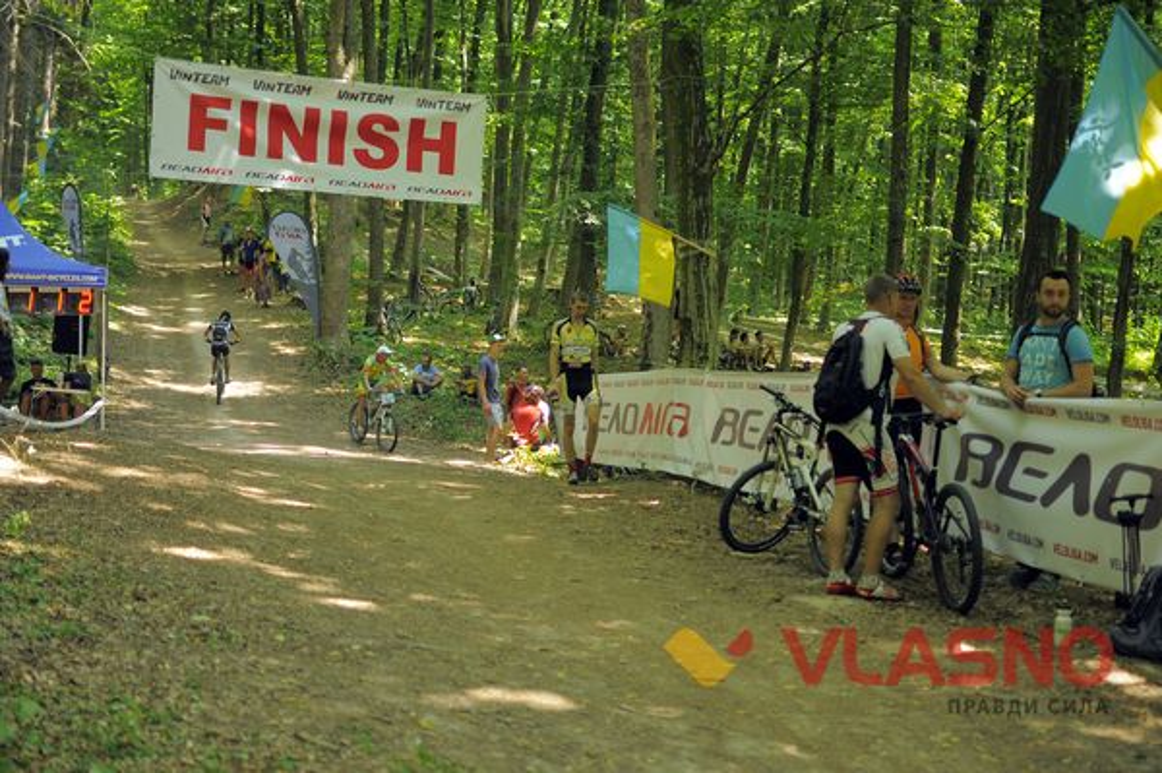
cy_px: 386
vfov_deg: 25.7
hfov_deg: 37.9
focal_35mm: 52
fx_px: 1693
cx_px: 581
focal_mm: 35
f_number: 2.2
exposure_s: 1/500
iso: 640
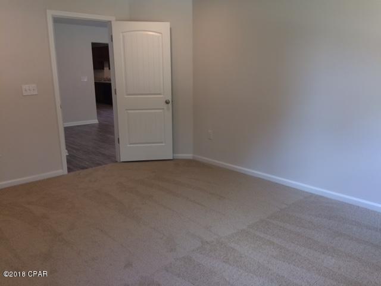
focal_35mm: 29
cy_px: 143
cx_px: 190
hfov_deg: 61.7
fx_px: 319
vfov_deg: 48.2
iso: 40
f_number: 2.2
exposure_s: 1/40
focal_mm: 4.15
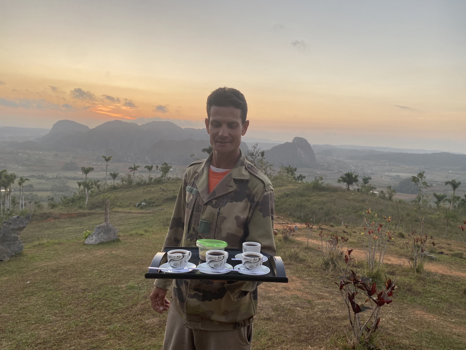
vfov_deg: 53.1
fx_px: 350
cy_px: 175
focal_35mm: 26
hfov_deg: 67.3
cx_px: 233
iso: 40
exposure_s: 1/122
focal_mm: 4.25
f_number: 1.8
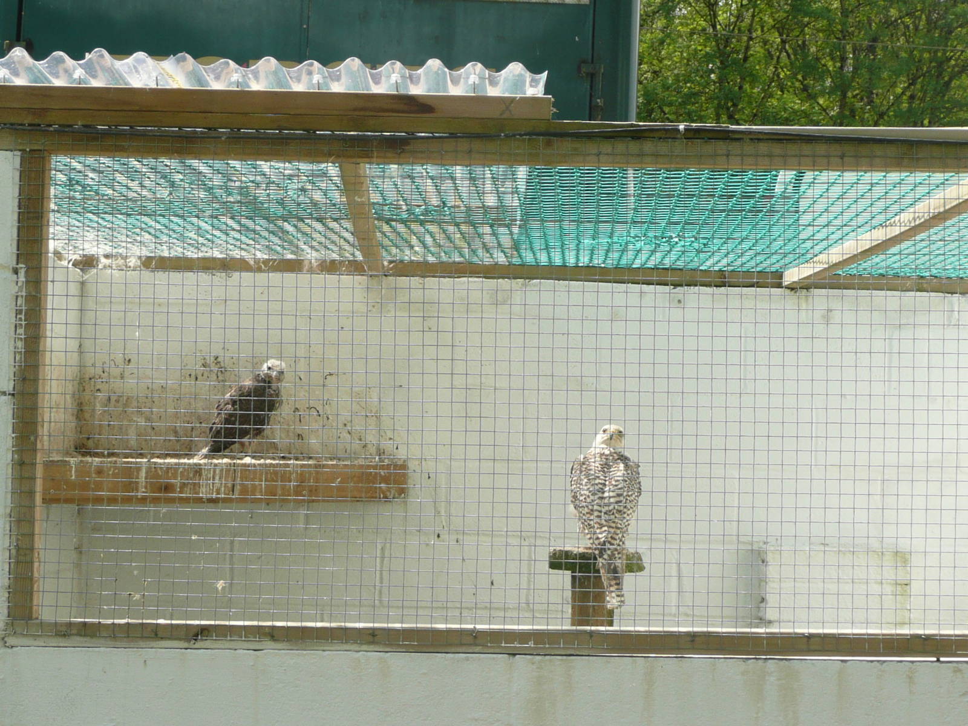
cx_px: 484
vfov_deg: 21.9
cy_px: 363
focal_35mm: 67
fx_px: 1874
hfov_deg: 29.0
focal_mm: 7.3
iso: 100
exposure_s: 1/320
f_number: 4.1
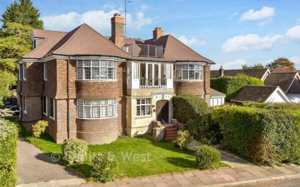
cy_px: 87
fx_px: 253
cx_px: 149
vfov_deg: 40.6
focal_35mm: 31
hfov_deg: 61.2
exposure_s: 1/400
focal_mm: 20
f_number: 8
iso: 200
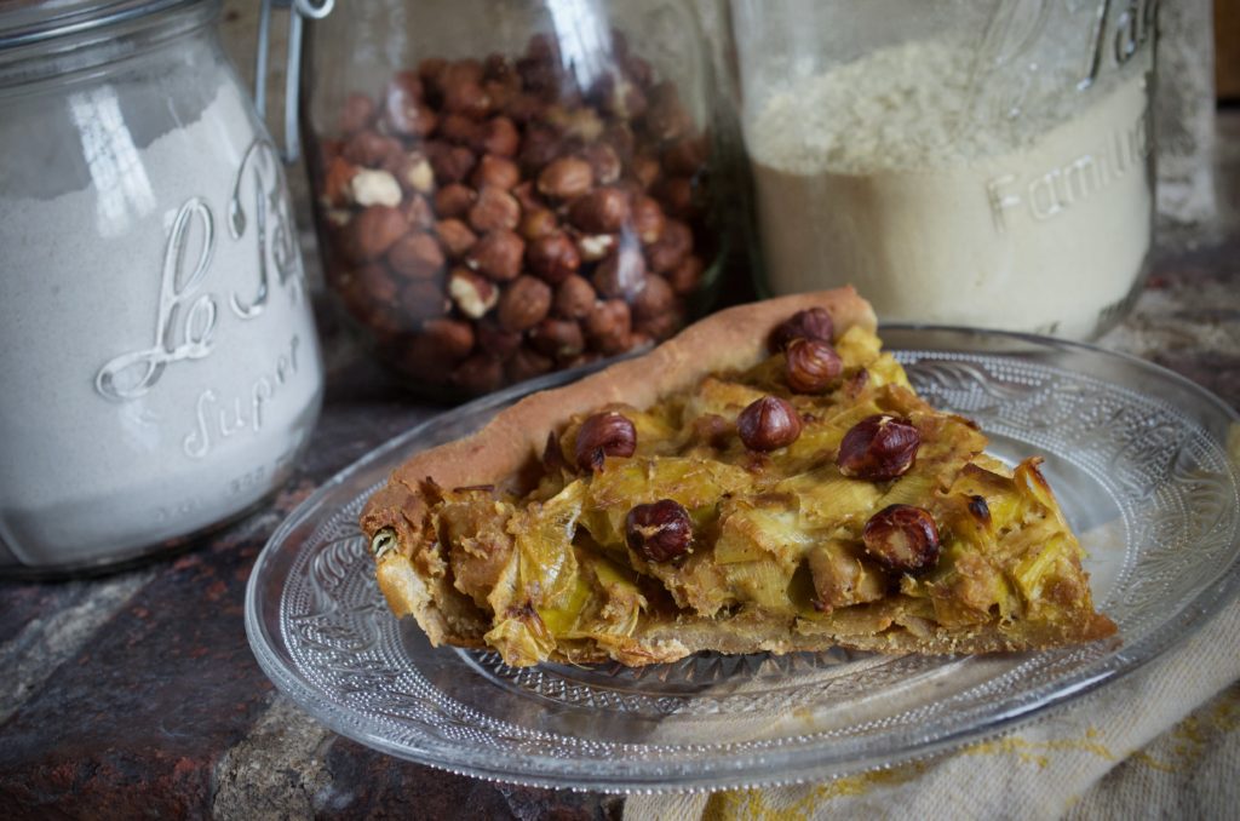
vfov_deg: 22.5
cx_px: 620
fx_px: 2062
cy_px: 410
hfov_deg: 33.5
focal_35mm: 60
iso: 800
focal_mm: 40
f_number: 8
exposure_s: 1/15
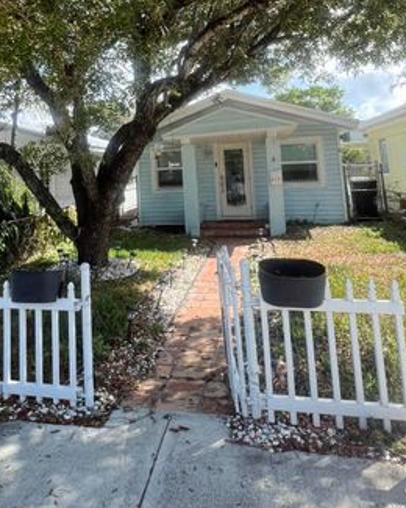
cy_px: 120
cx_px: 144
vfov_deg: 61.8
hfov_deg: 54.1
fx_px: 391
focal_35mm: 26
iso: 32
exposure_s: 1/405
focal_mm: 1.57
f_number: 1.8
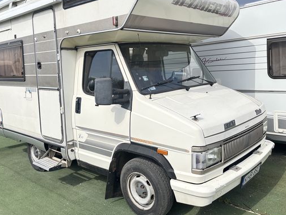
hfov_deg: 55.3
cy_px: 83
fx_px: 273
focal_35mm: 33
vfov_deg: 42.7
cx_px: 131
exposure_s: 1/1642
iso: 50
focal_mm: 5.96
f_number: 1.6
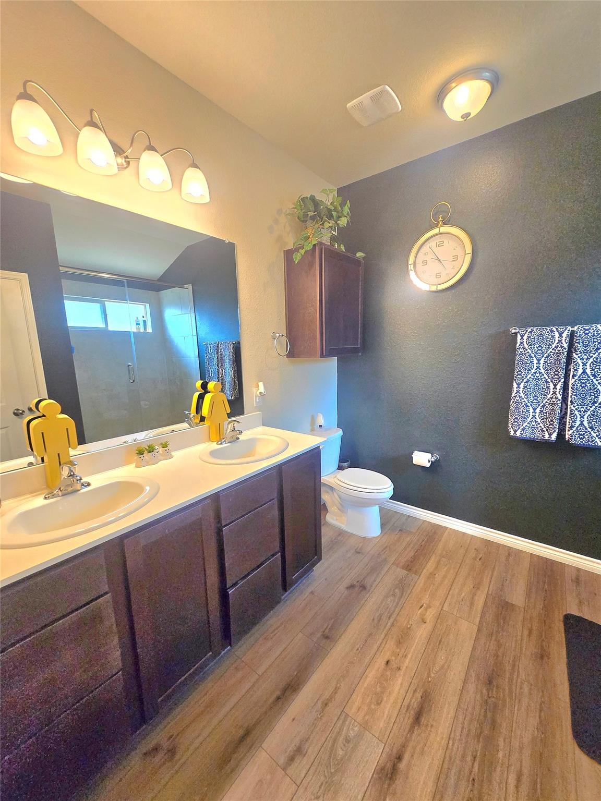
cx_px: 300
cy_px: 400
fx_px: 301
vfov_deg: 106.2
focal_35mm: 13
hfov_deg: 89.9
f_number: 2.2
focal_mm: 1.7
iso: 160
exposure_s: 1/60.2
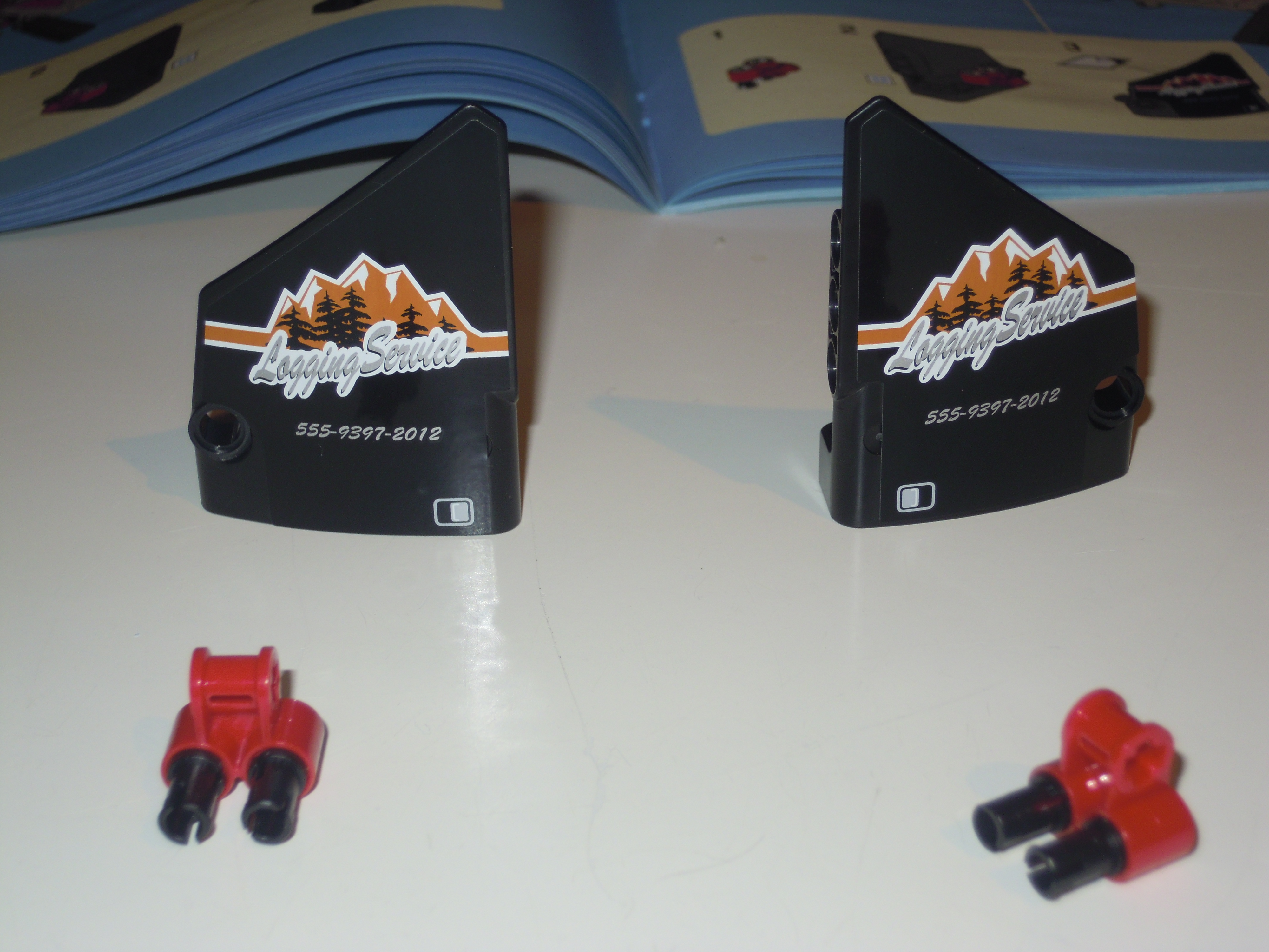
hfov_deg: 30.7
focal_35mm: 63
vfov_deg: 23.3
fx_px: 2310
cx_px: 634
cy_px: 476
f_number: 4
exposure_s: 1/40
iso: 100
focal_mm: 11.2
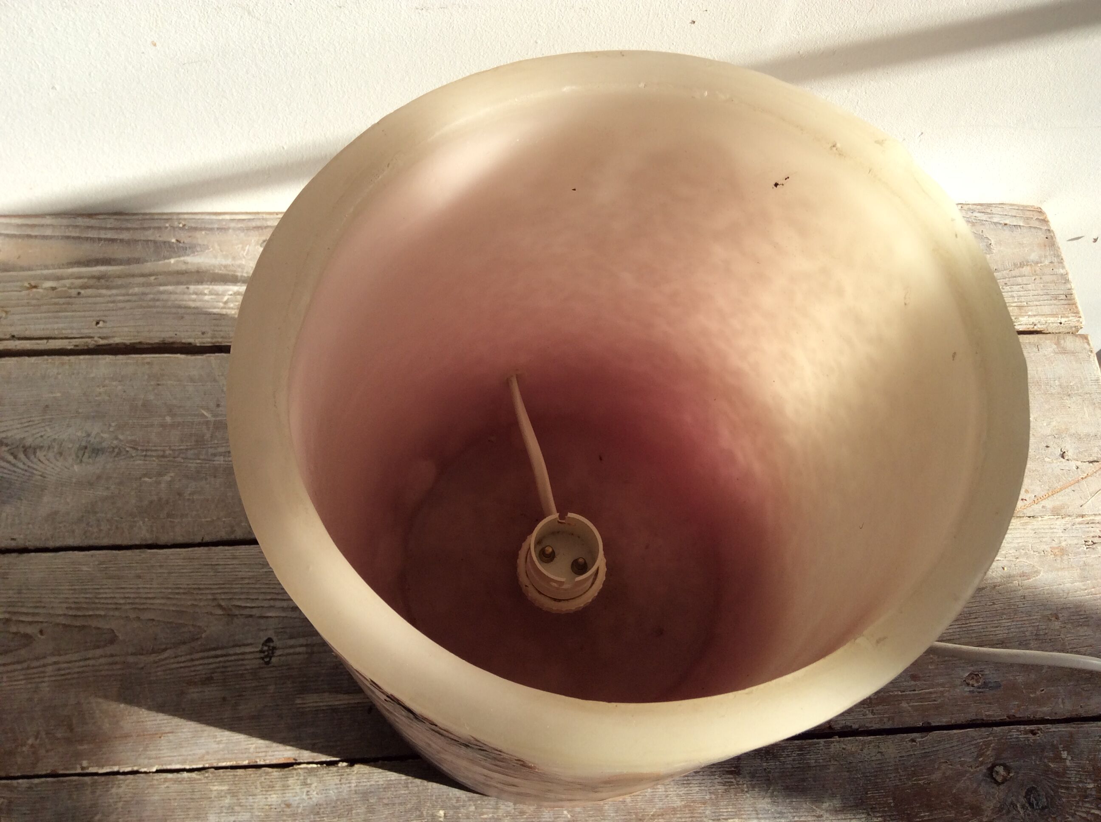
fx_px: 1016
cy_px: 411
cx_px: 550
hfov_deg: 56.9
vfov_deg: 44.1
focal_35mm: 32
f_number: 2.4
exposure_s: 1/302
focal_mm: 3.3
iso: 32
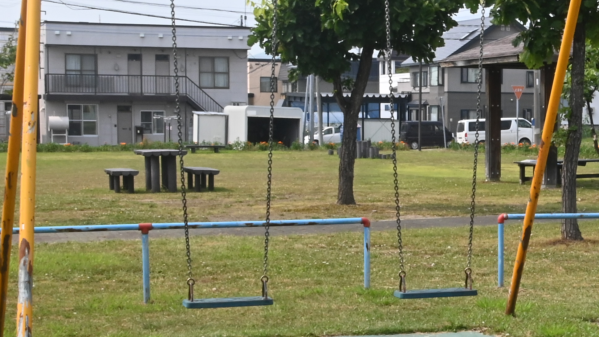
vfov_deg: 13.4
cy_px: 252
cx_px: 592
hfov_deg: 22.8
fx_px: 1430
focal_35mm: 90
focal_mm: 20
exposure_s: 1/100
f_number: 22
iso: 400
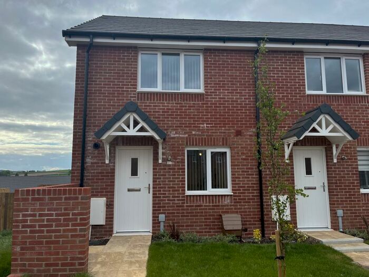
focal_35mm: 26
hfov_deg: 67.3
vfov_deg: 53.1
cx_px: 184
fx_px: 277
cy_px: 138
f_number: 1.6
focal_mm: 5.1
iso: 50
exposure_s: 1/4854
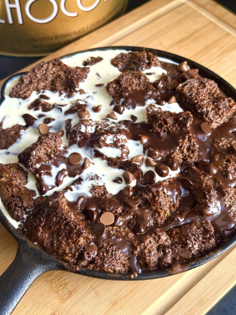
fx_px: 436
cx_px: 118
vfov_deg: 39.7
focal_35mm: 48
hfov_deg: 30.3
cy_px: 158
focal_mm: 6.86
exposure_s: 1/108
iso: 80
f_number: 1.78
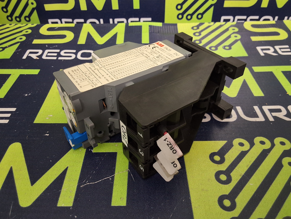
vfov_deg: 49.7
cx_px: 146
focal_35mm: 28
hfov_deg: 63.4
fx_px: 235
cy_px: 110
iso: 320
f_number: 1.9
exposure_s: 1/24
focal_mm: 2.91
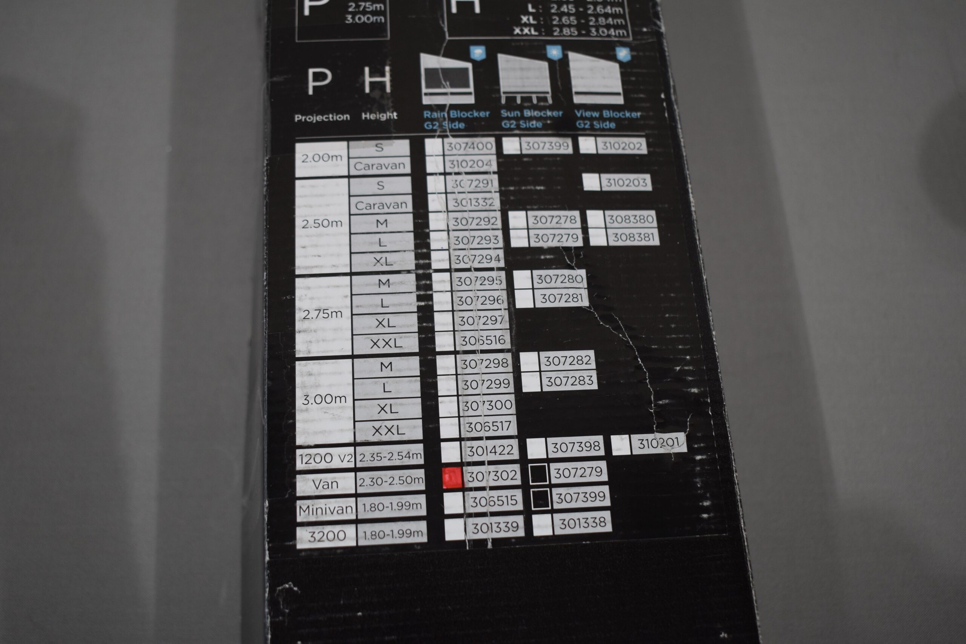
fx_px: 1006
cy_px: 322
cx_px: 483
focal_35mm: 38
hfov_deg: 51.3
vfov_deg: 35.5
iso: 450
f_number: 4
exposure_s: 1/250
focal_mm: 25
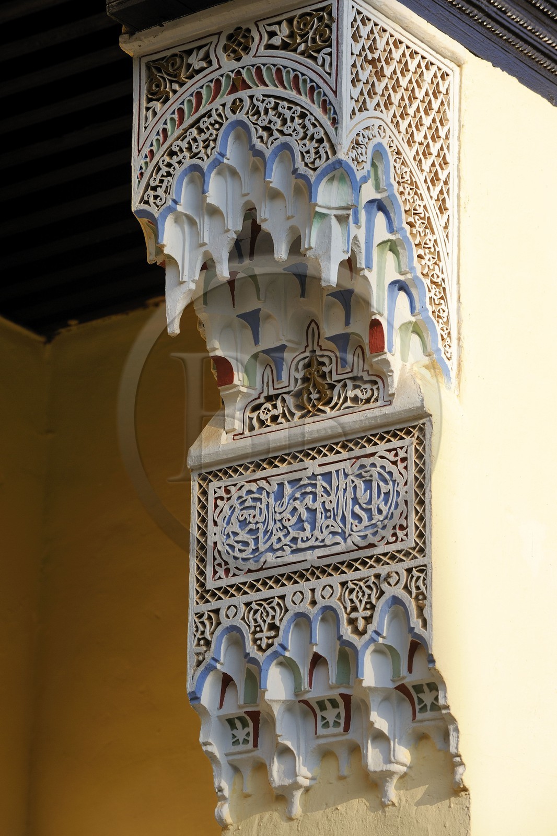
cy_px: 418
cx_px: 278
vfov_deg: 12.8
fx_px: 3715
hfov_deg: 8.6
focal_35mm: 160
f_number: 6.3
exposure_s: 1/250
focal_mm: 160
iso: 200
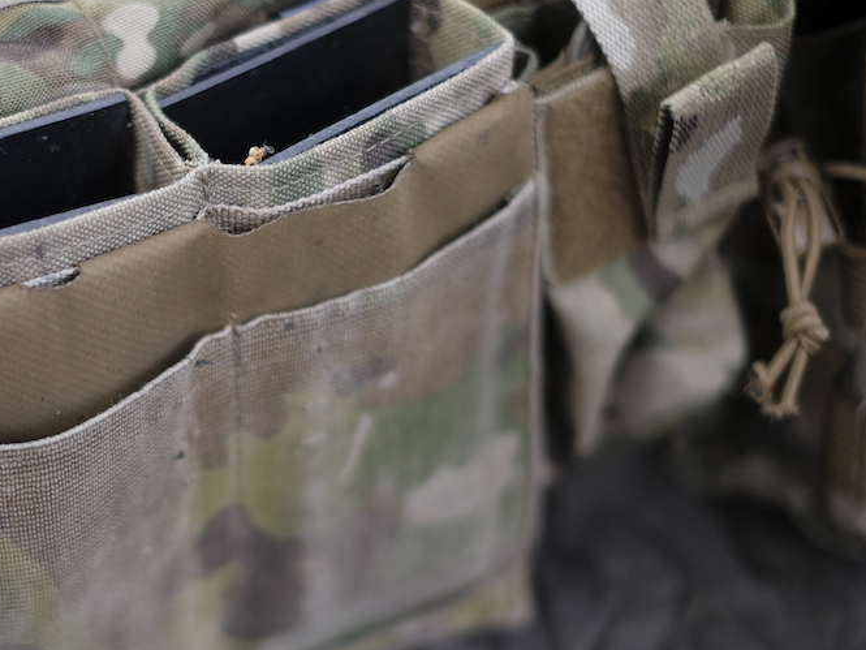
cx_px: 156
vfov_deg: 16.0
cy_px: 486
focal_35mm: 92
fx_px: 2302
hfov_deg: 21.0
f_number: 1.4
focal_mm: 35
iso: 200
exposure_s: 1/220
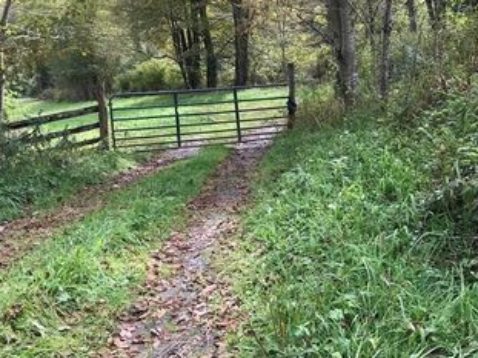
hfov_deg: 42.1
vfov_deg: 32.2
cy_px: 182
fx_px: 621
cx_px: 247
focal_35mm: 45
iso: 20
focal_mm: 3.99
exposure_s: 1/365
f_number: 1.8
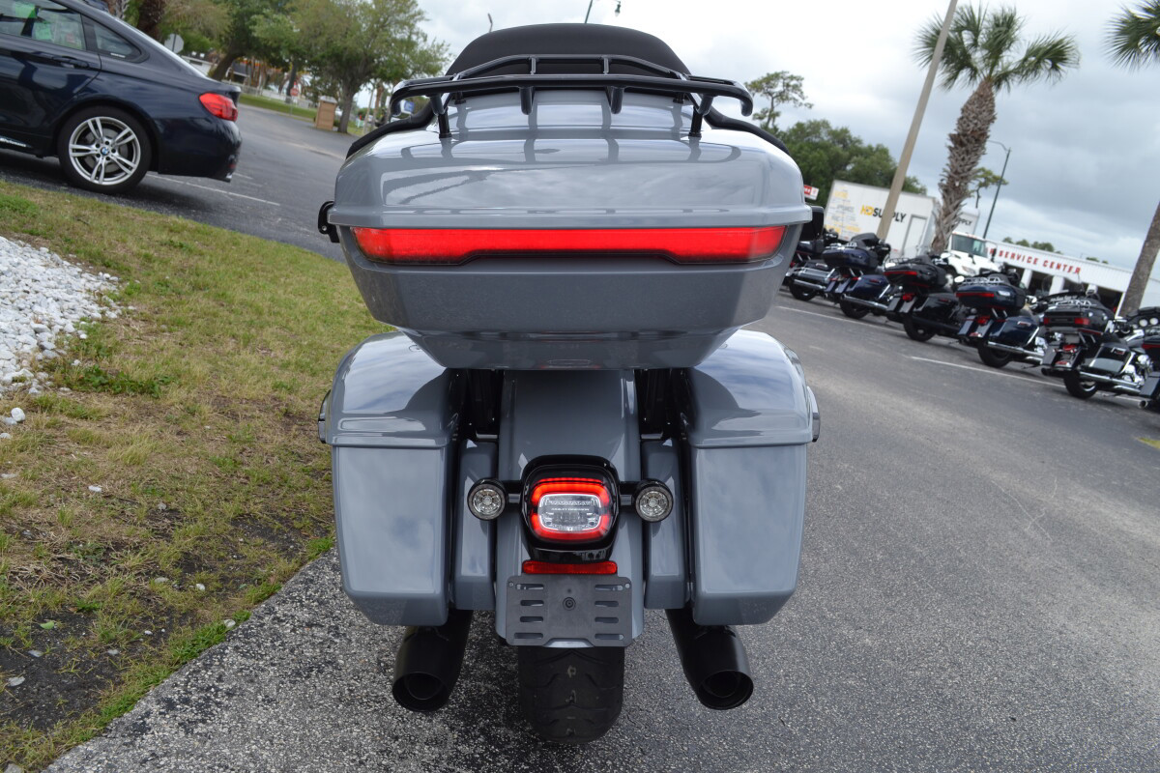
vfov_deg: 43.6
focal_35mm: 30
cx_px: 580
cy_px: 386
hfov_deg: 61.9
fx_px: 967
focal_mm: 20
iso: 100
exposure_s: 1/250
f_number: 8
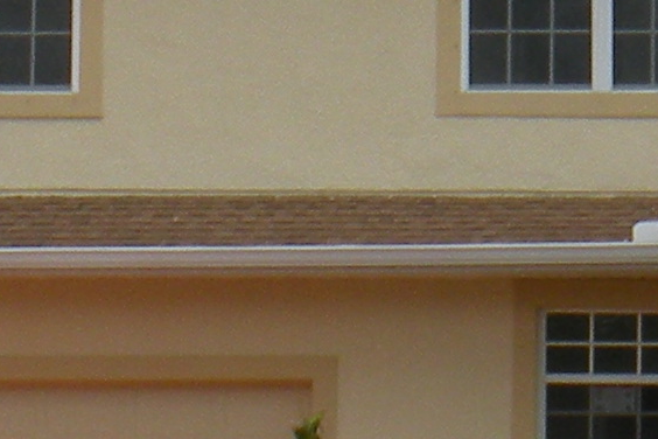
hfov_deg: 9.3
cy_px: 346
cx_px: 525
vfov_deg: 6.2
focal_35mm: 222
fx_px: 4057
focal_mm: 5.8
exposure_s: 1/215
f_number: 6.3
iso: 64
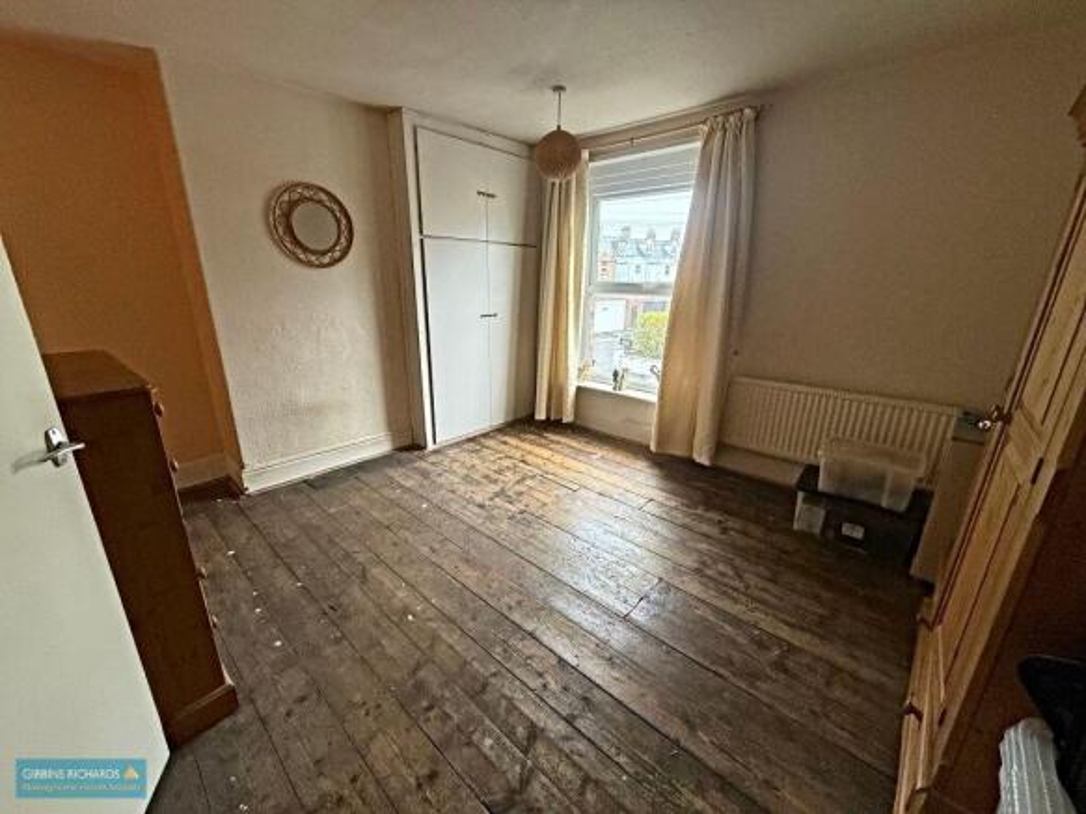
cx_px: 543
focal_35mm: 14
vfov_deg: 85.7
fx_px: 439
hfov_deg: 102.1
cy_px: 407
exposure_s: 1/71
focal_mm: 2.22
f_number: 2.2
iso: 400
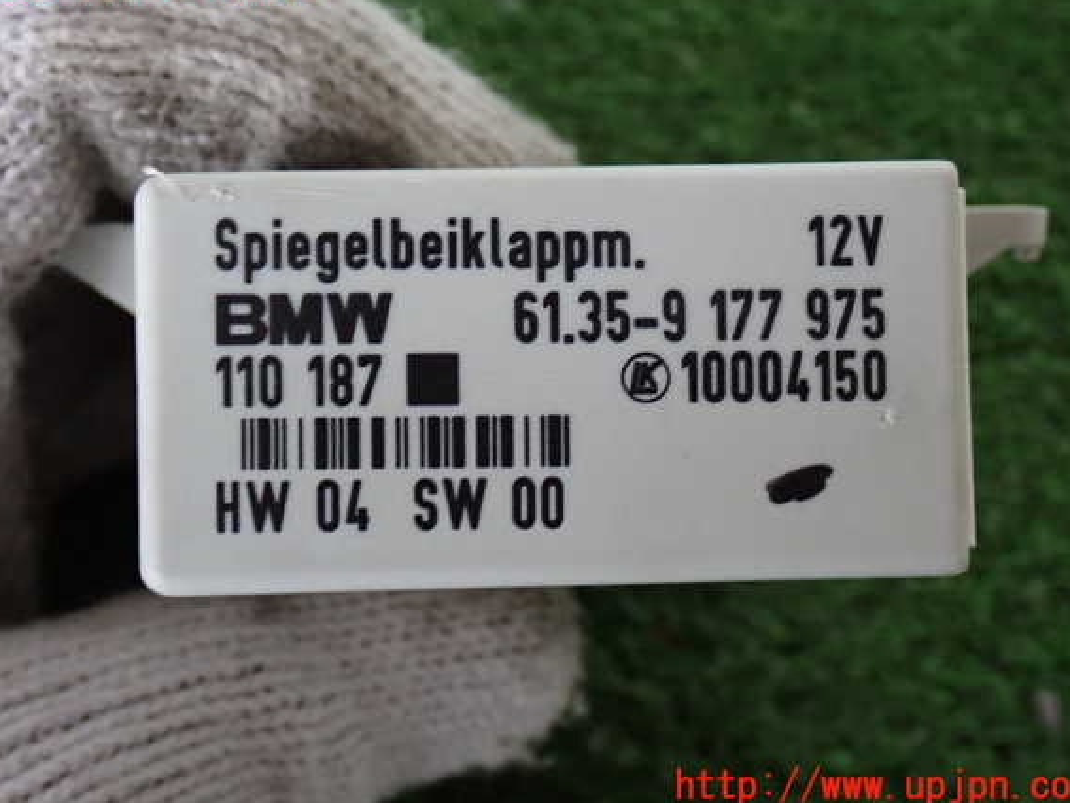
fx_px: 1639
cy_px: 385
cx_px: 535
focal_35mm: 53
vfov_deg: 27.5
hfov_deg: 36.2
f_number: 3.2
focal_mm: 9.01
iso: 800
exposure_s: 1/25
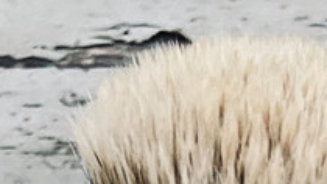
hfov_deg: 13.6
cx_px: 552
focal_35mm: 144
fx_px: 1248
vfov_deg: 7.2
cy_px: 613
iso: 500
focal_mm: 4.25
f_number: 1.8
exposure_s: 1/25
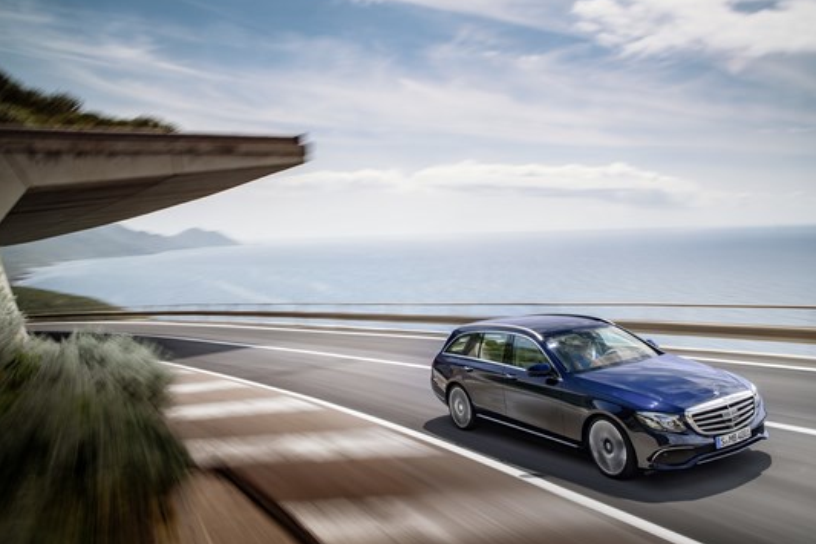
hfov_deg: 60.2
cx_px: 438
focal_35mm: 31
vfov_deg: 42.3
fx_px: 702
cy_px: 263
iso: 100
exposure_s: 3
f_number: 18
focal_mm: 28
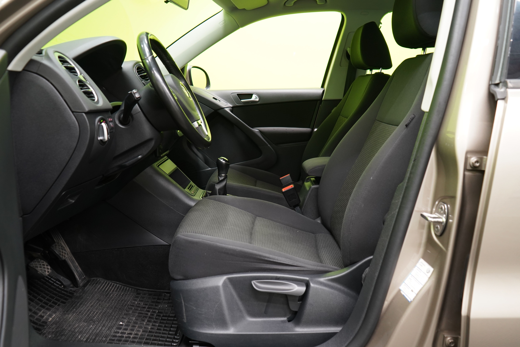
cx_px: 260
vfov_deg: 46.4
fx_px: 404
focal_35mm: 28
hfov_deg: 65.5
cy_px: 174
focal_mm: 28
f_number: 5
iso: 1250
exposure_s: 1/20
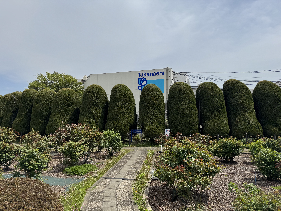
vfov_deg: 56.8
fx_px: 195
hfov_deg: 71.6
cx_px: 140
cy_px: 106
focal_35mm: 24
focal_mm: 6.76
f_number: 1.78
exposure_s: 1/9009
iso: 80
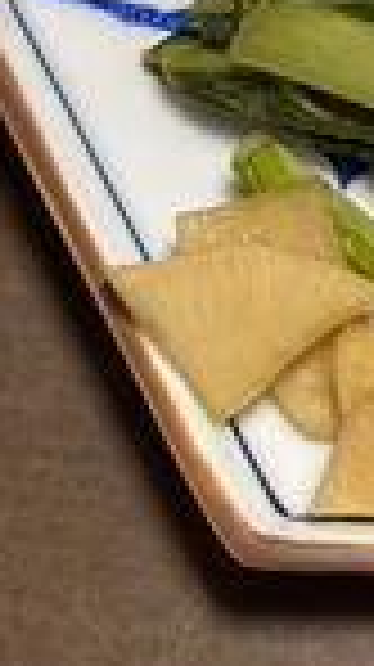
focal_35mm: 141
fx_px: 2492
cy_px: 50
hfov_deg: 8.4
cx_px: 595
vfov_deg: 15.1
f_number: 1.78
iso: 125
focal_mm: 6.86
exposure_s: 1/79
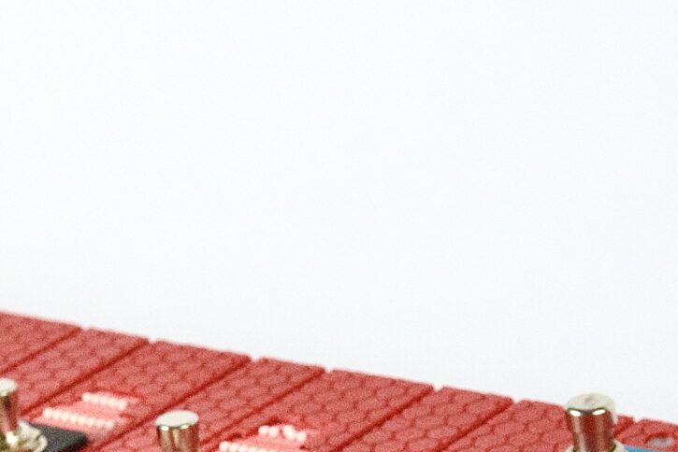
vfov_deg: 7.6
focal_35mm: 180
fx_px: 3391
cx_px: 180
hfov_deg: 11.4
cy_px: 378
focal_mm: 34
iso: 2000
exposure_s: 1/250
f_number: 6.3
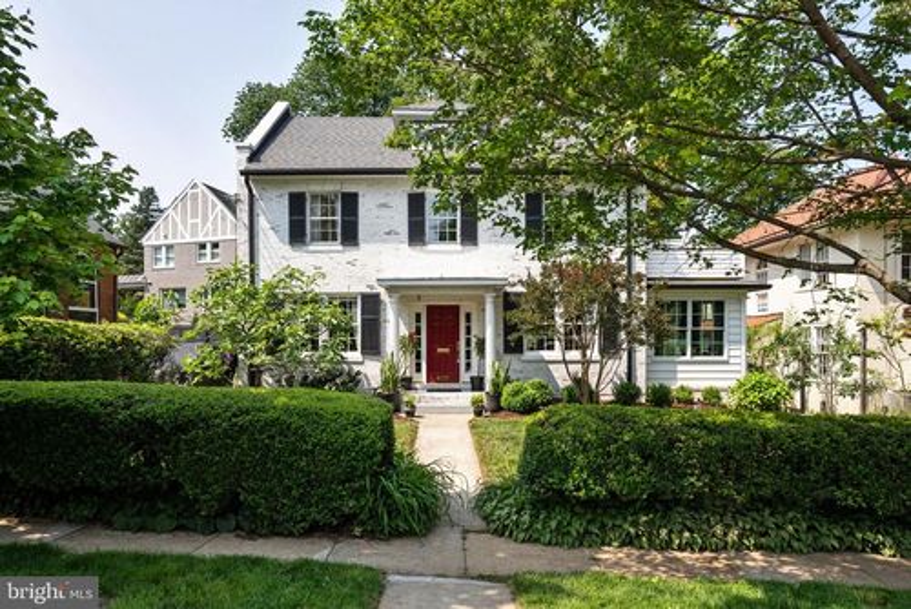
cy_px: 304
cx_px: 456
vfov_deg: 54.2
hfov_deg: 74.9
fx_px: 595
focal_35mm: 24
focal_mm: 23.5
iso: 200
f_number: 10
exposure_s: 1/200
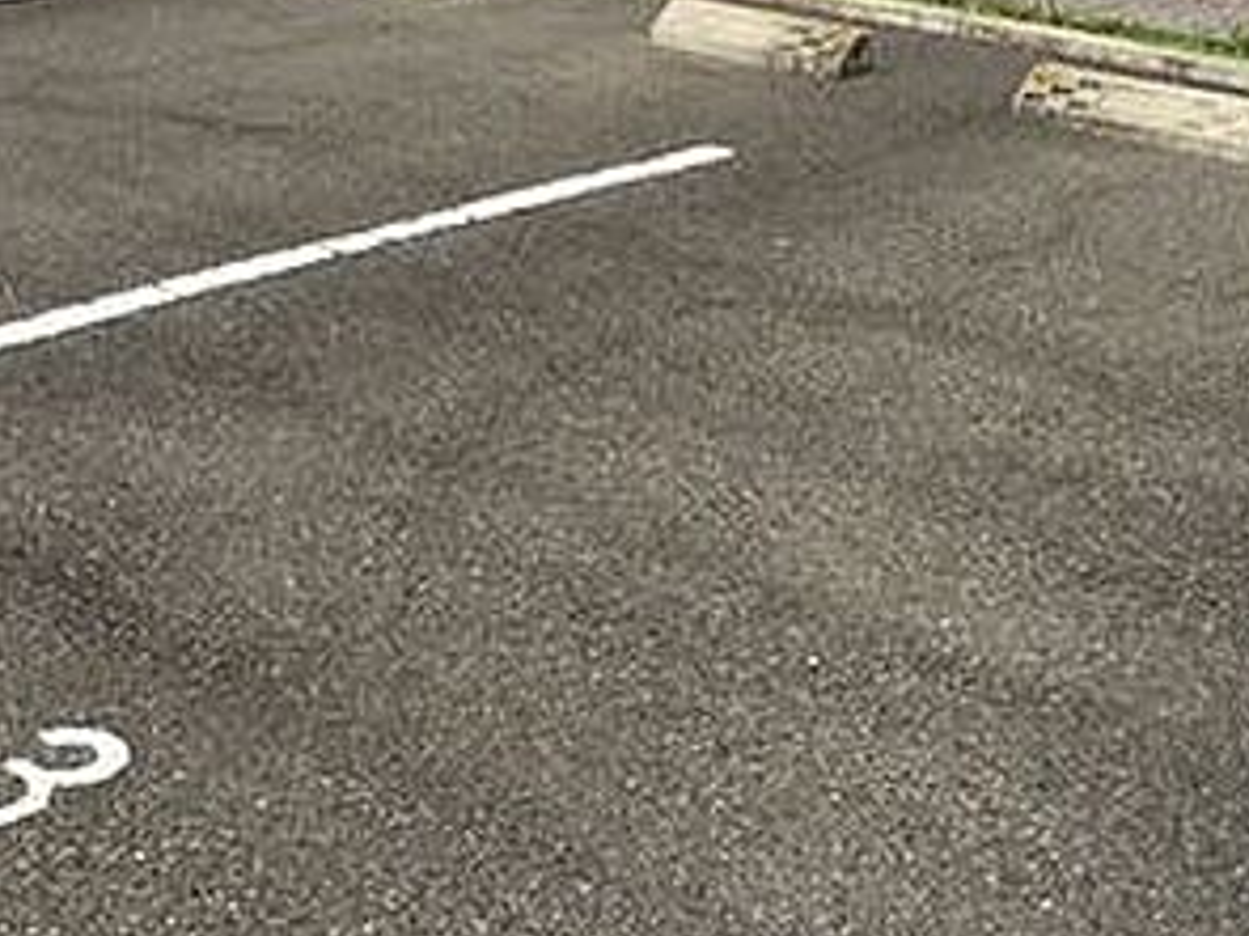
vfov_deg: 23.2
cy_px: 546
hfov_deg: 30.5
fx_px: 2272
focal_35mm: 63
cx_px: 423
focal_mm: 4.15
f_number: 2.2
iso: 25
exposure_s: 1/2079
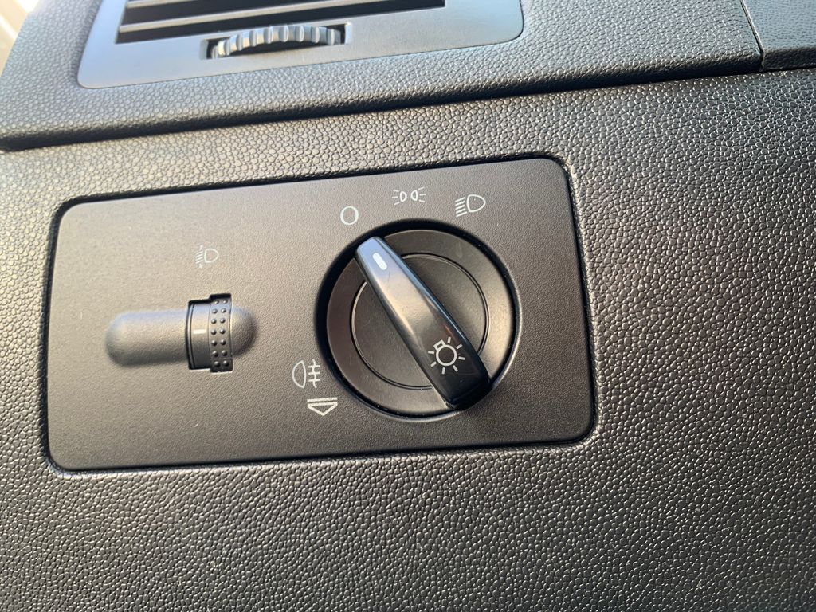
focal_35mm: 26
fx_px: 613
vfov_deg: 53.1
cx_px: 408
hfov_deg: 67.3
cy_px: 306
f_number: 1.8
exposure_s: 1/88
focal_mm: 4.25
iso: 100
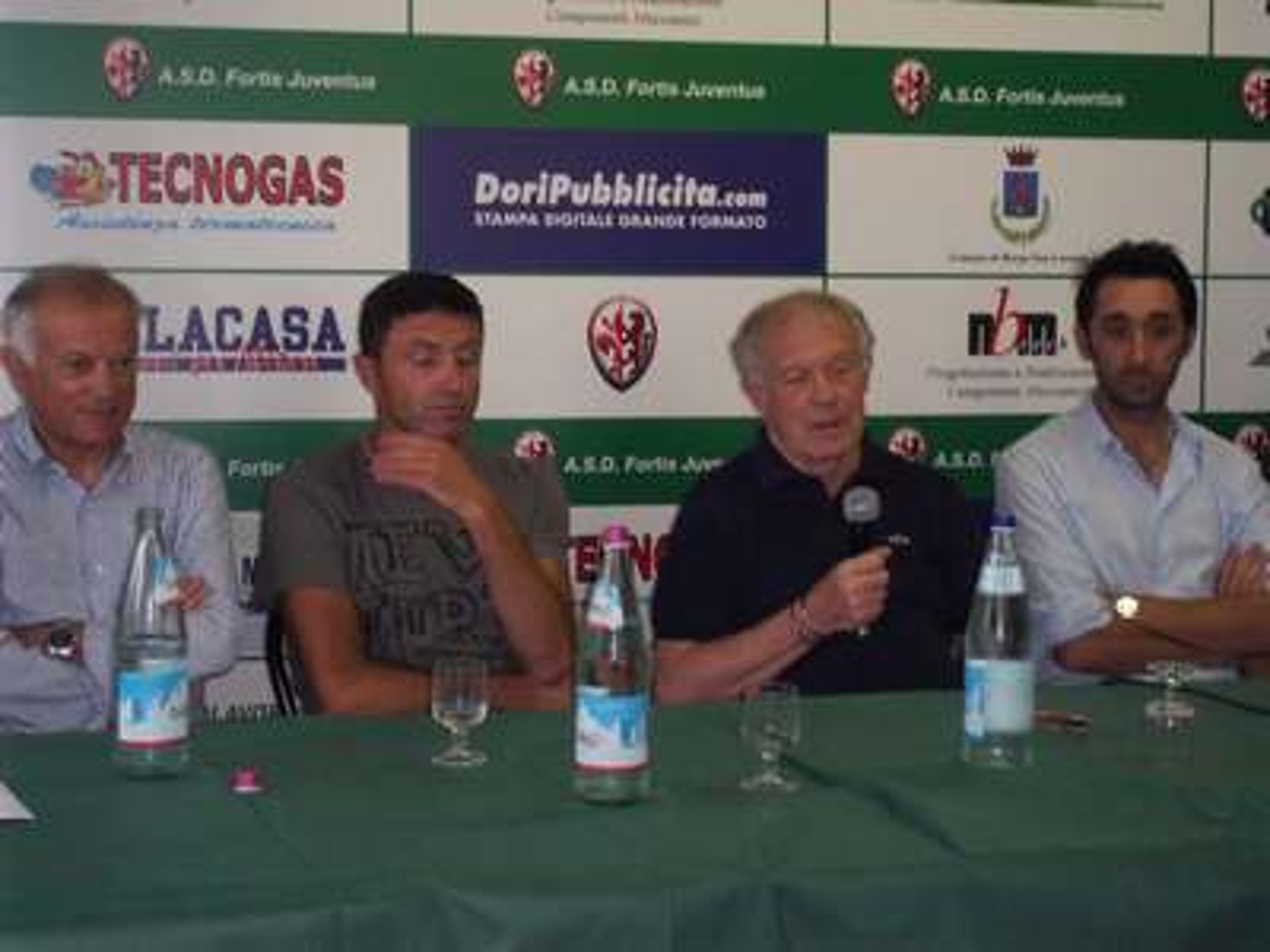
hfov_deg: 22.8
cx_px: 635
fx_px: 3155
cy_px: 476
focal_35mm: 86
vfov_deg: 17.2
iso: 400
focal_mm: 15.4
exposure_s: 1/60
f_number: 5
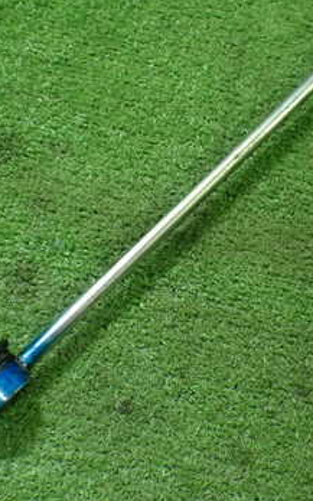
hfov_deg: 23.6
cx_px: 173
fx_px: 750
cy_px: 218
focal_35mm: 55
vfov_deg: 36.8
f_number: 2.3
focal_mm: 5.4
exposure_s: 1/125
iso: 800
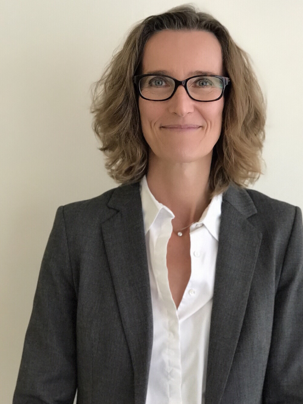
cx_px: 183
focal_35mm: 70
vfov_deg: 27.7
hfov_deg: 21.0
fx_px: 817
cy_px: 171
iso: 200
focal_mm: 6.6
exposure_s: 1/50
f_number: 2.8
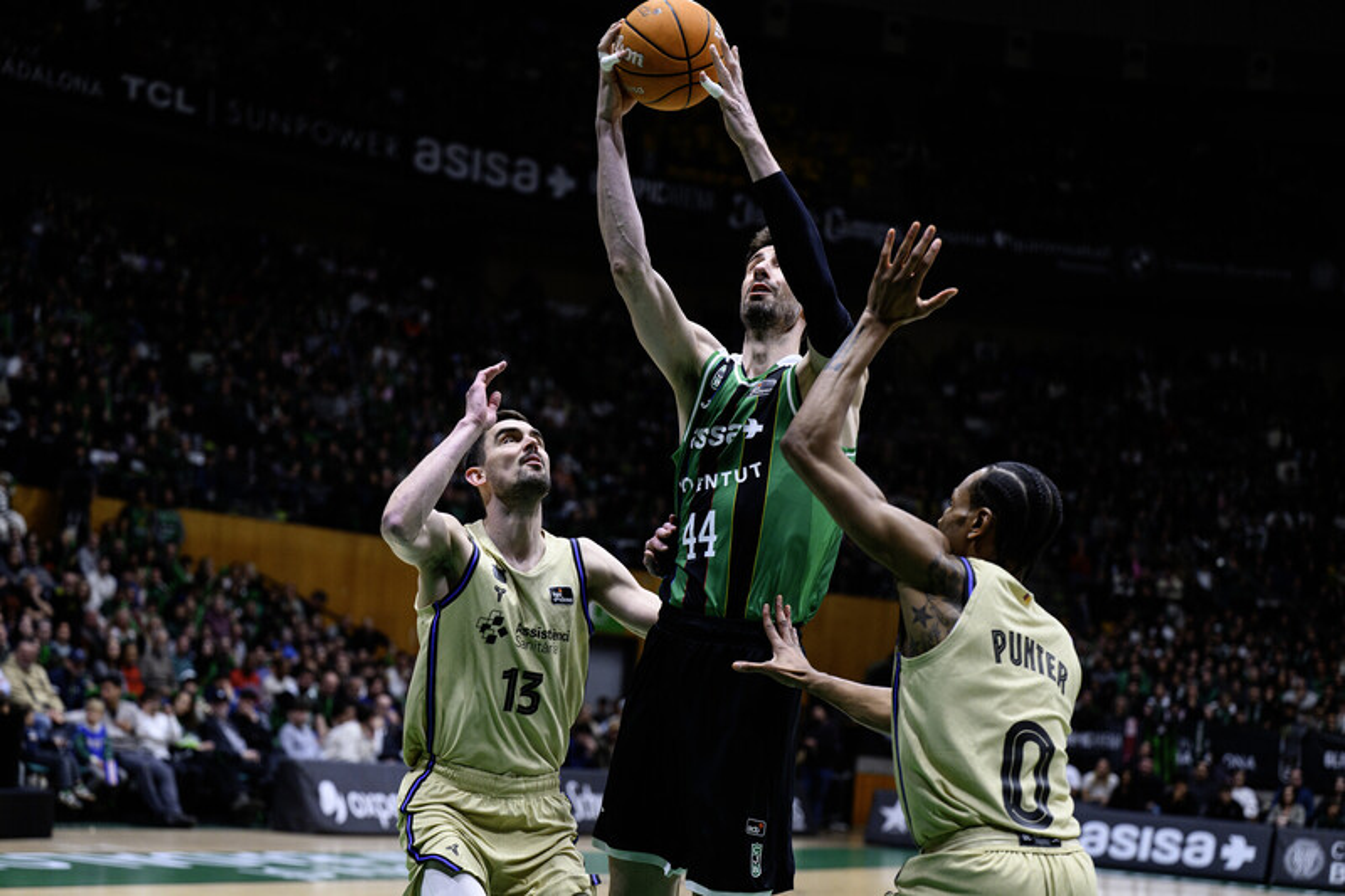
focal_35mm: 70
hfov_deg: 28.8
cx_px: 672
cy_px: 448
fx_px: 2615
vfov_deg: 19.4
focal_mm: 70
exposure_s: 1/1000
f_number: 2.8
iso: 2000
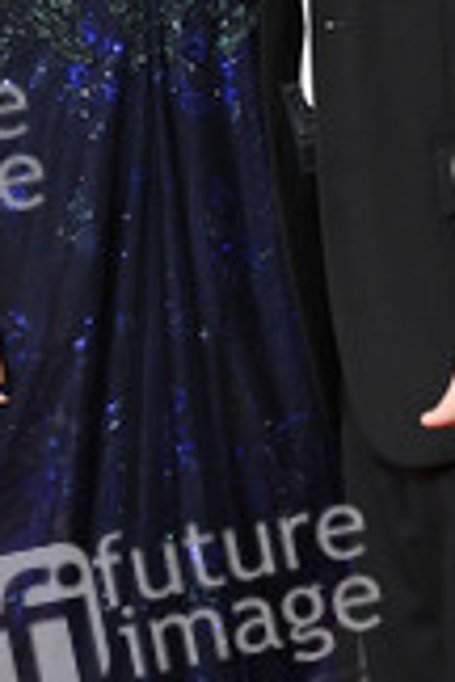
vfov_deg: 9.0
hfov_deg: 6.1
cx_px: 286
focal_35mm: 227
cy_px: -25
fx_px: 4303
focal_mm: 92
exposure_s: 1/200
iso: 5000
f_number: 5.6
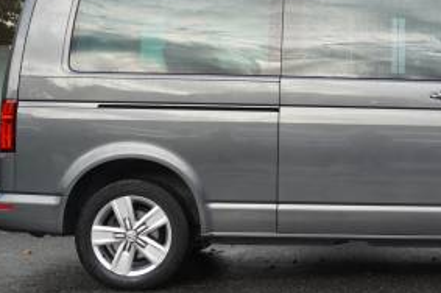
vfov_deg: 17.3
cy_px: 83
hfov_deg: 25.1
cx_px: 405
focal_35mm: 78
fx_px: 956
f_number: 4.5
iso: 125
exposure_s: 1/160
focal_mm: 23
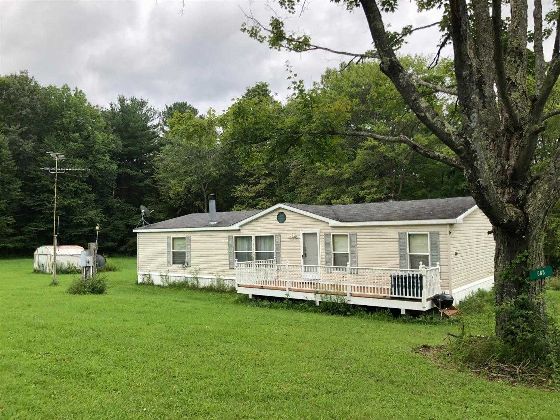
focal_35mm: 28
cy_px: 210
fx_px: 453
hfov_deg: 63.5
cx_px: 280
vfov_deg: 49.7
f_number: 1.8
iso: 20
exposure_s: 1/521
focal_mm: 3.99
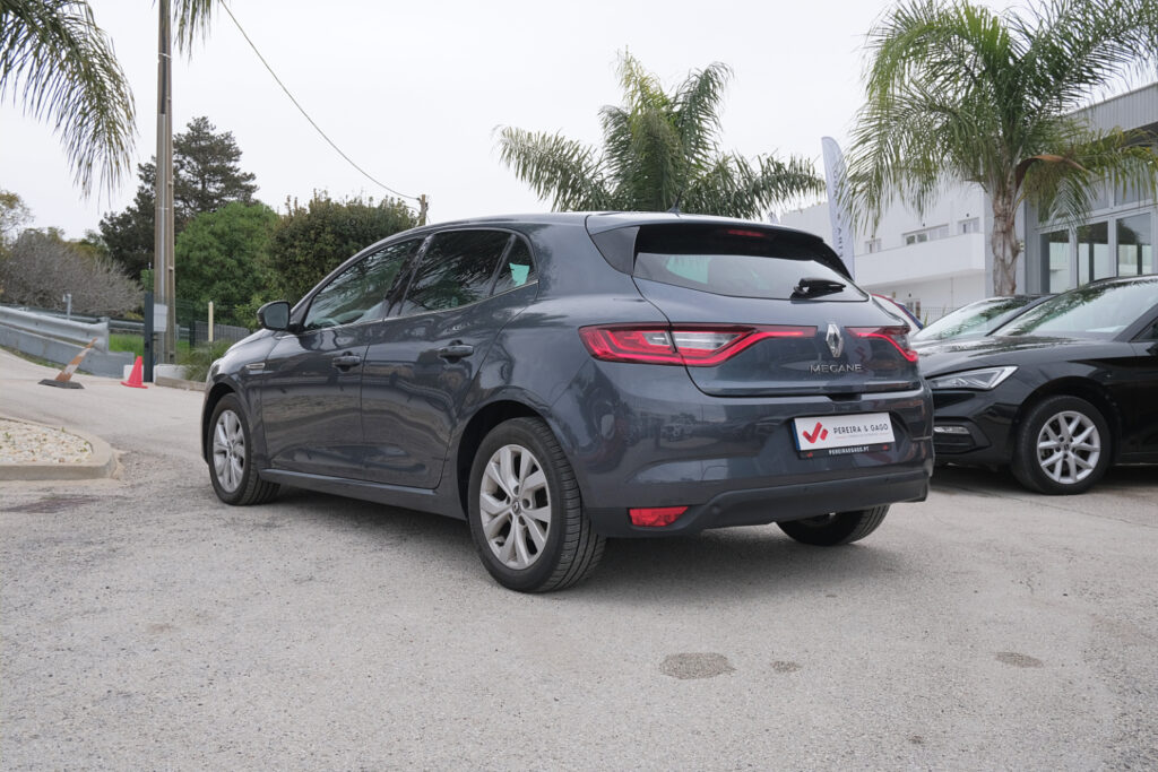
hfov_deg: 54.4
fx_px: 1126
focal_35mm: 35
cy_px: 386
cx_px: 579
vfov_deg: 37.9
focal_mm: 23.5
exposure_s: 1/60
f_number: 8
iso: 500
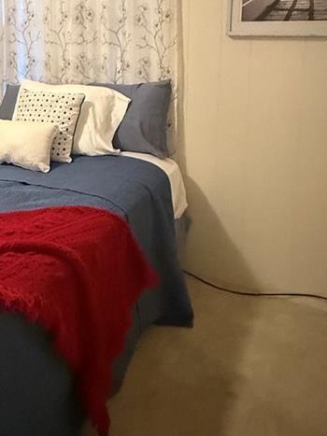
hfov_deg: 37.6
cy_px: 96
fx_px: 454
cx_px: 47
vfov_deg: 48.8
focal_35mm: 36
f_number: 2.2
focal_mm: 2.22
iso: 1000
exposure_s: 1/40
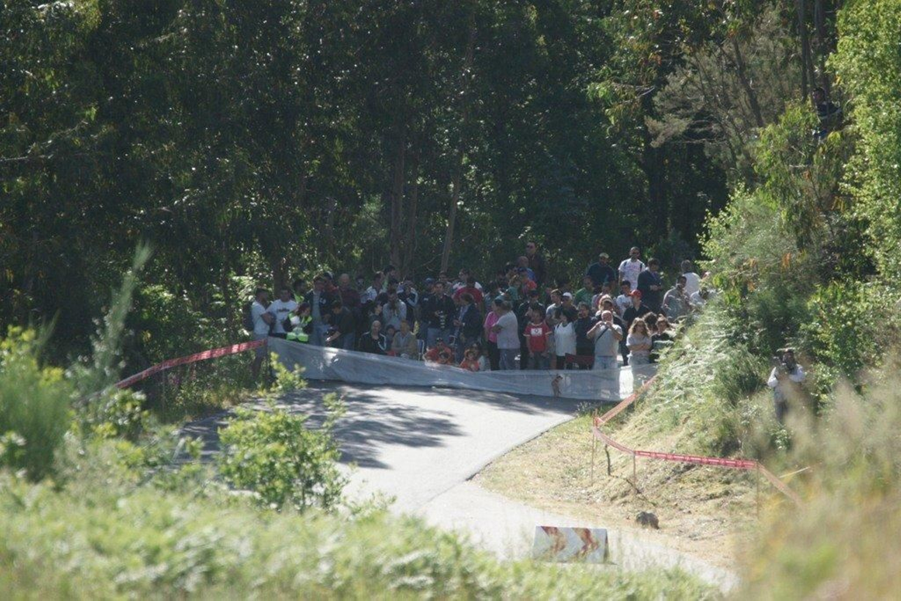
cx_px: 450
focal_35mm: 400
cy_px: 300
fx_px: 10011
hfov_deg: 5.2
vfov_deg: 3.4
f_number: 5.6
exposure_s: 1/1600
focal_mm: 400
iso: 800
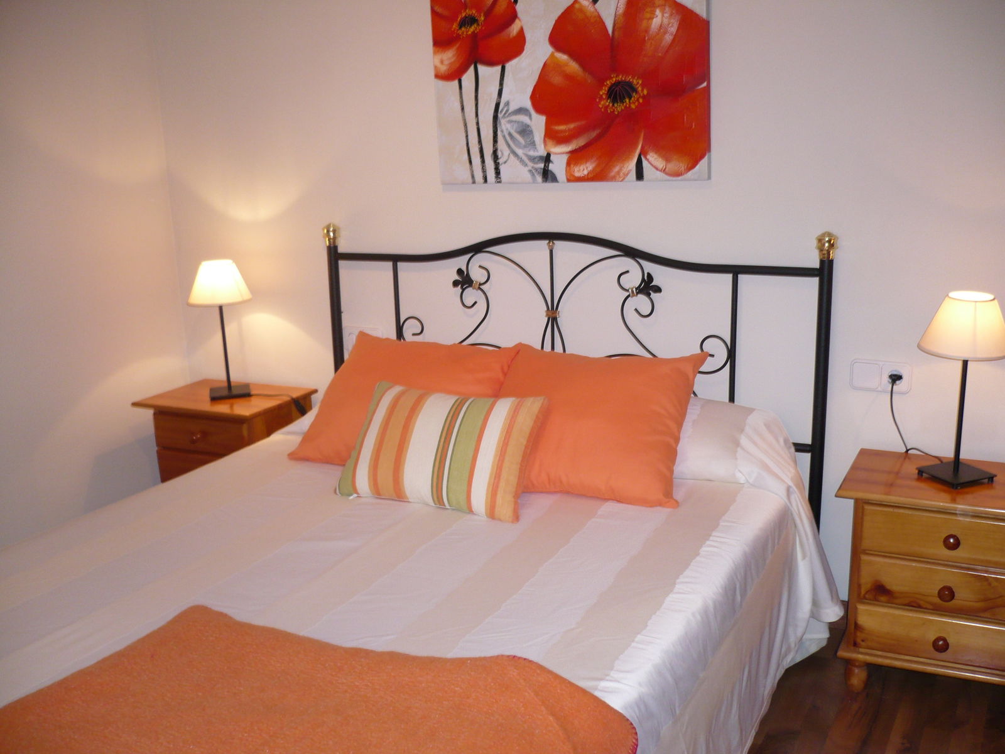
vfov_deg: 40.7
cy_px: 377
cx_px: 502
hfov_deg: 52.6
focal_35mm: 35
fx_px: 1016
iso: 160
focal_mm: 5.8
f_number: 2.8
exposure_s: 1/30
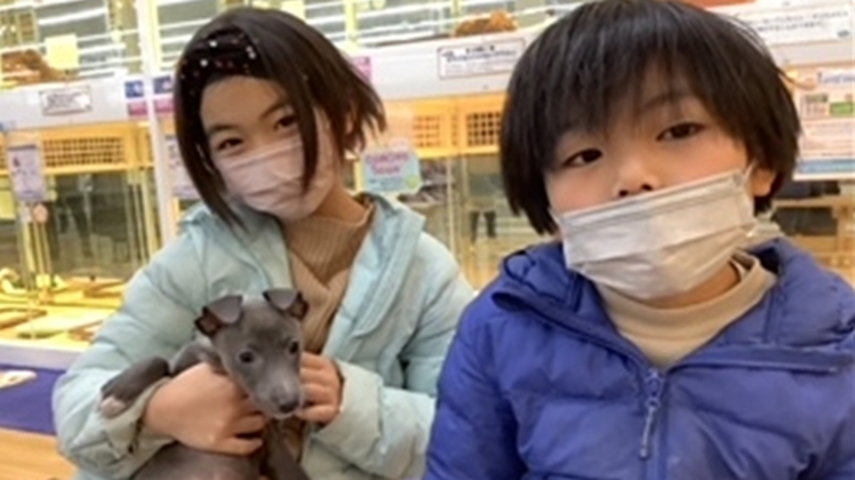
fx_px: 771
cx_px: 426
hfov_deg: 58.0
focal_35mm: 34
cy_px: 282
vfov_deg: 34.5
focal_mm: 3.3
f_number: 2.4
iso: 250
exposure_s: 1/60
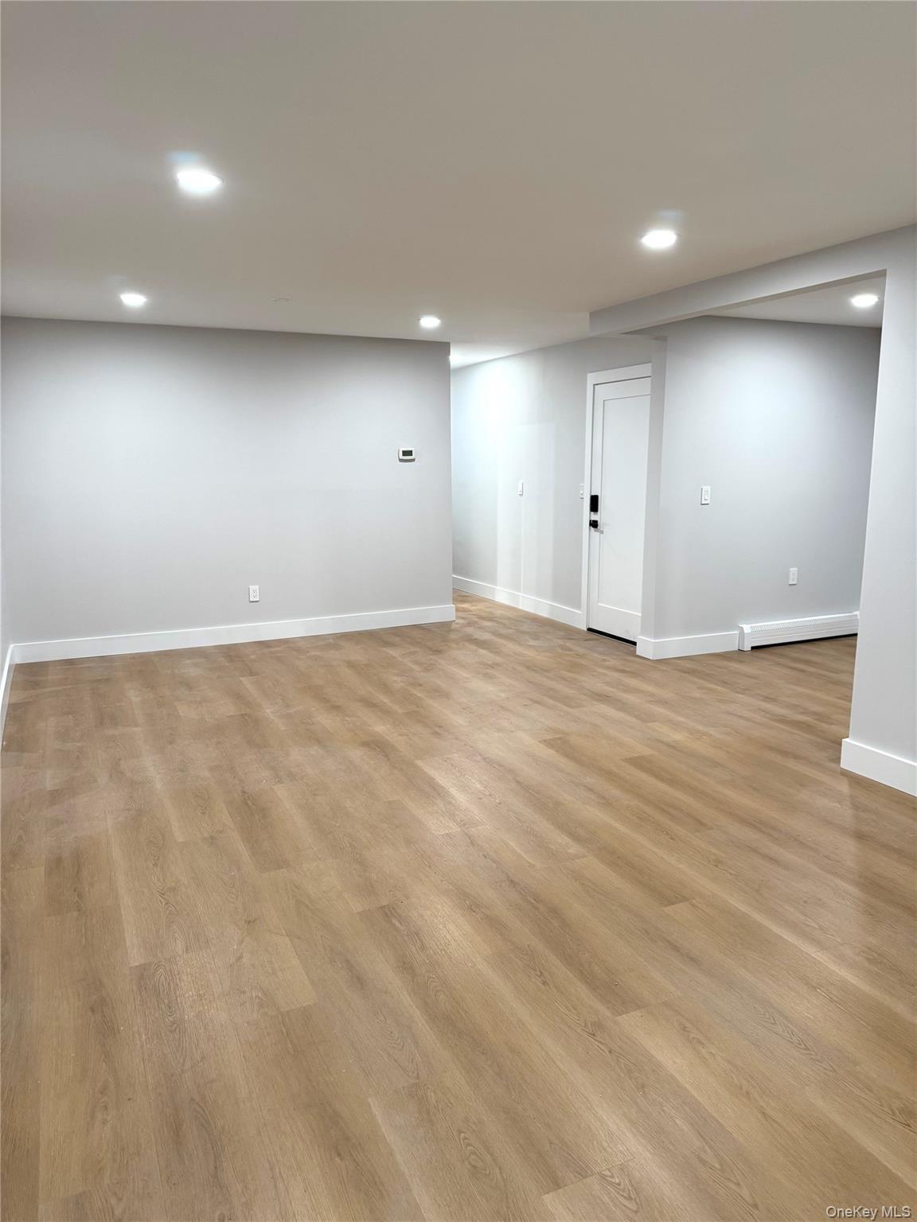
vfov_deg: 71.6
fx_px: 848
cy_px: 611
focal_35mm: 24
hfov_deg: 56.8
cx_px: 458
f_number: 1.78
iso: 160
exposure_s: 1/60
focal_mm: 6.76
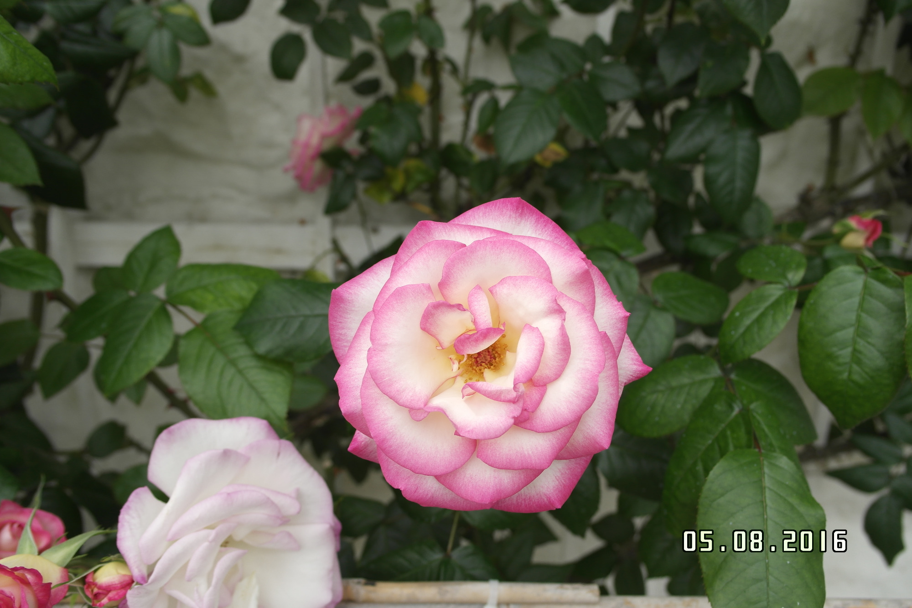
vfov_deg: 43.6
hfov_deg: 61.9
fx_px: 760
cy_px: 304
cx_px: 456
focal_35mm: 30
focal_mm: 20
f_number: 4.5
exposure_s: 1/160
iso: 100
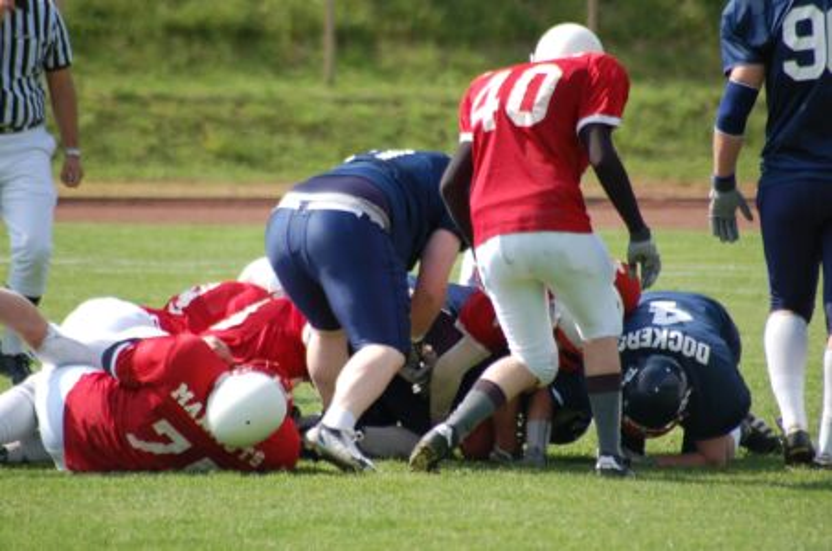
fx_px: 10378
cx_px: 416
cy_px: 276
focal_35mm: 450
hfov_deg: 4.6
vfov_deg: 3.0
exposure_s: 1/1000
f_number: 5.6
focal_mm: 300
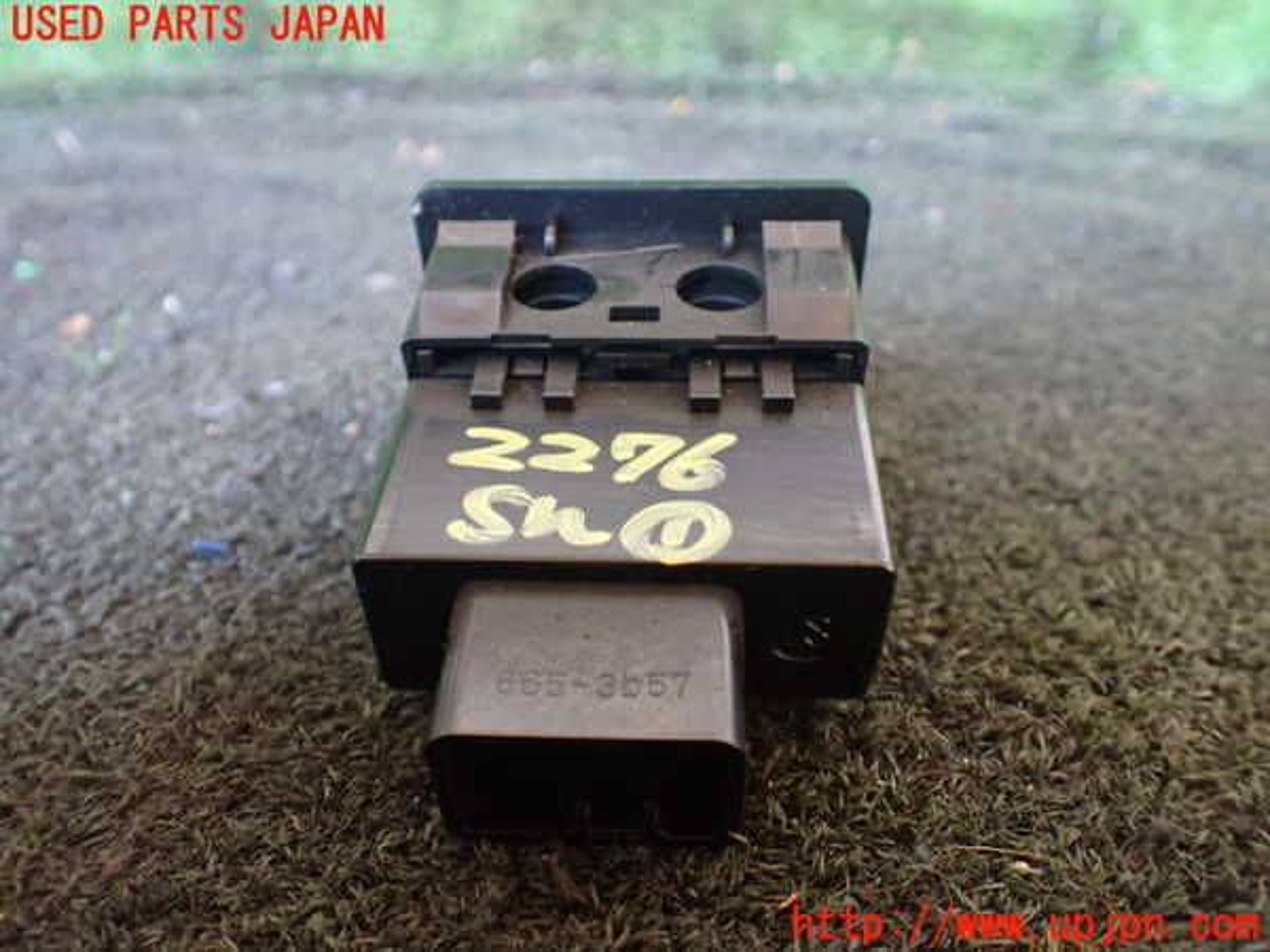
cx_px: 635
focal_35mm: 30
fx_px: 1101
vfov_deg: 46.8
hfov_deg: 60.0
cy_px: 476
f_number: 2.3
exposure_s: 1/30
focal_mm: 5.4
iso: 800
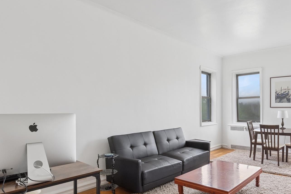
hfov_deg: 72.6
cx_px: 181
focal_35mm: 24
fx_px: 194
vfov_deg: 53.1
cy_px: 102
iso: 640
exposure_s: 1/40
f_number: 14
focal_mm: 15
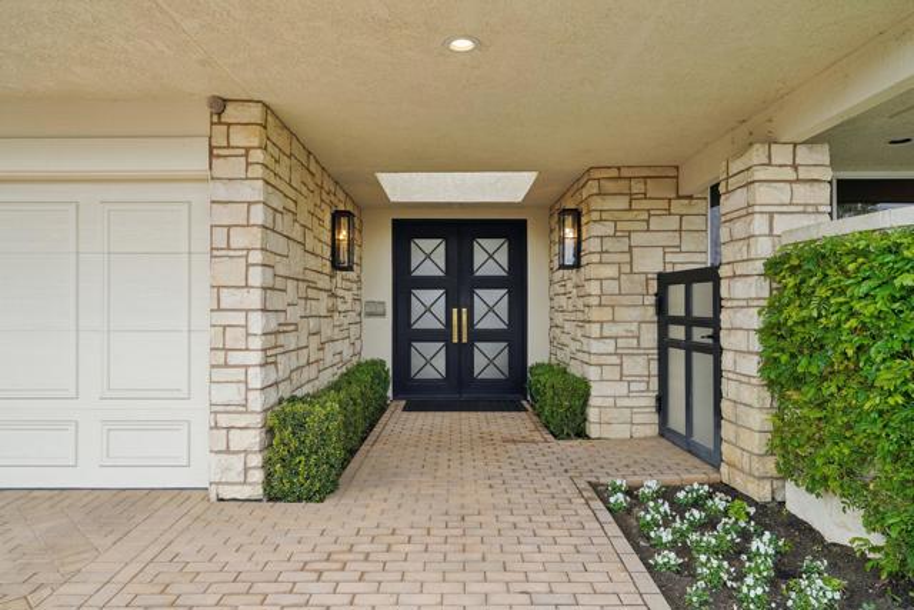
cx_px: 457
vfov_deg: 55.1
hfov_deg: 76.1
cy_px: 305
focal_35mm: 23
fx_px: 584
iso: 100
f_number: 8
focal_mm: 23
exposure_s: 1/30
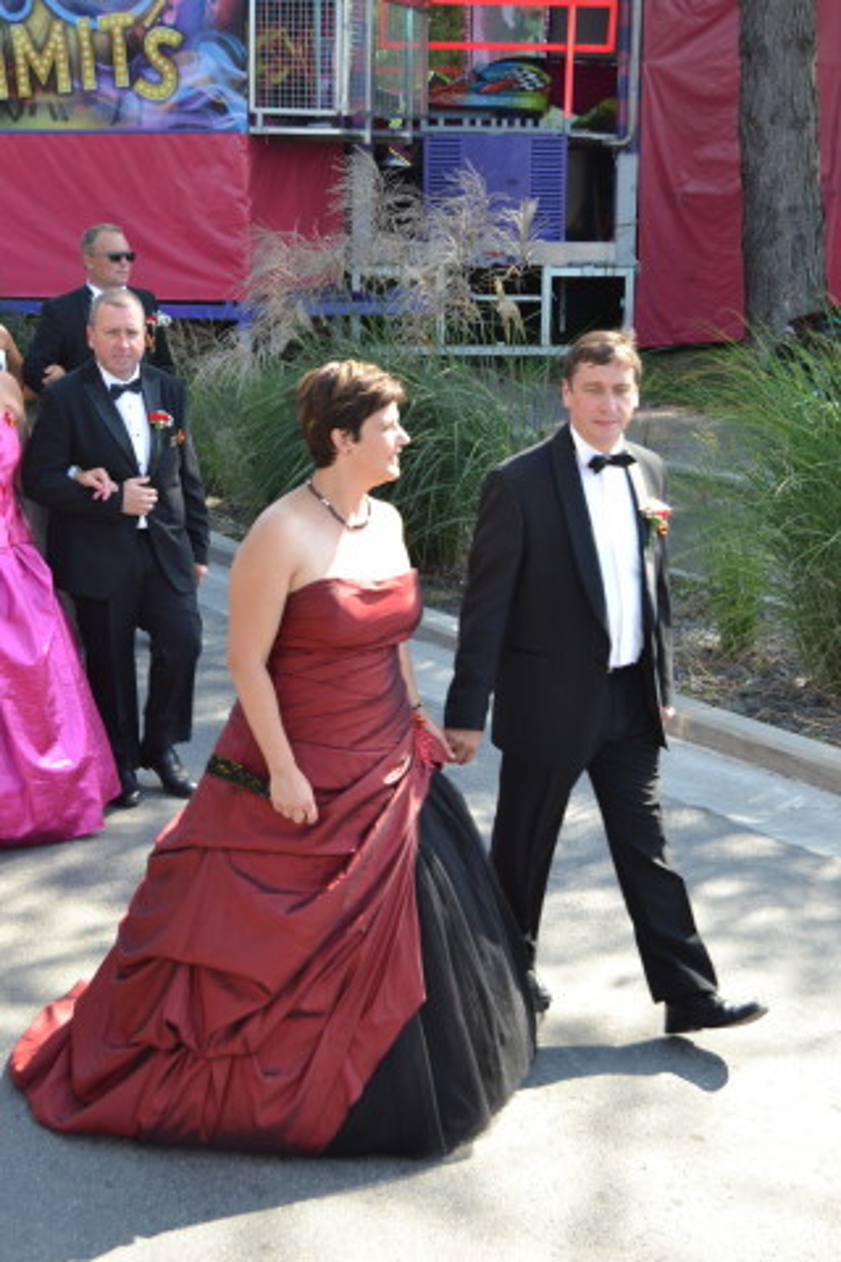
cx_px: 420
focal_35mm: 51
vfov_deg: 38.9
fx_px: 1787
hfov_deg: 26.5
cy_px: 631
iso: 160
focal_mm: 34
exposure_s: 1/125
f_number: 5.6
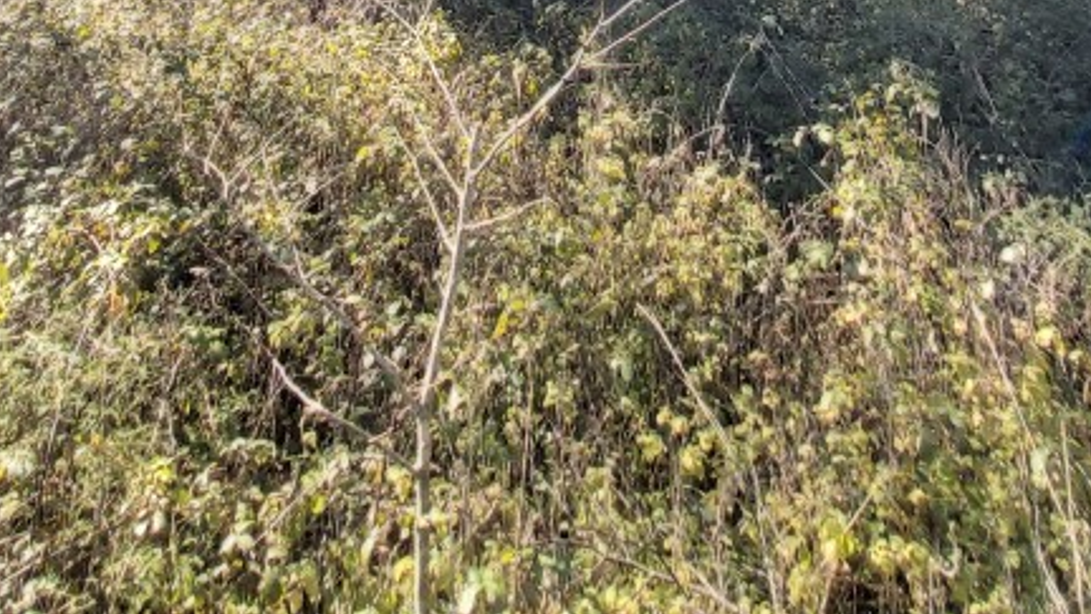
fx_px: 897
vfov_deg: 25.6
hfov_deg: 62.6
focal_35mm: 31
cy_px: -354
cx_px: 543
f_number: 2.2
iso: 40
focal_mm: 1.42
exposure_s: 1/157
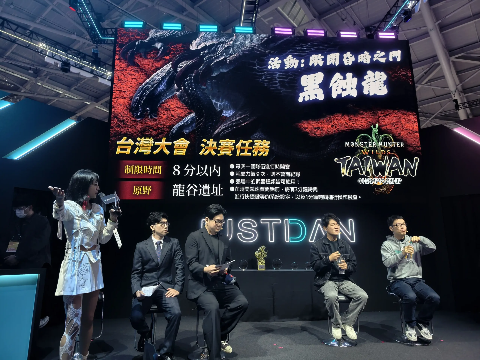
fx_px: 333
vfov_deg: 56.8
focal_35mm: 24
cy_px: 180
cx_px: 240
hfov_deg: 71.6
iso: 88
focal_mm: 7
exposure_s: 1/120
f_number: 2.8
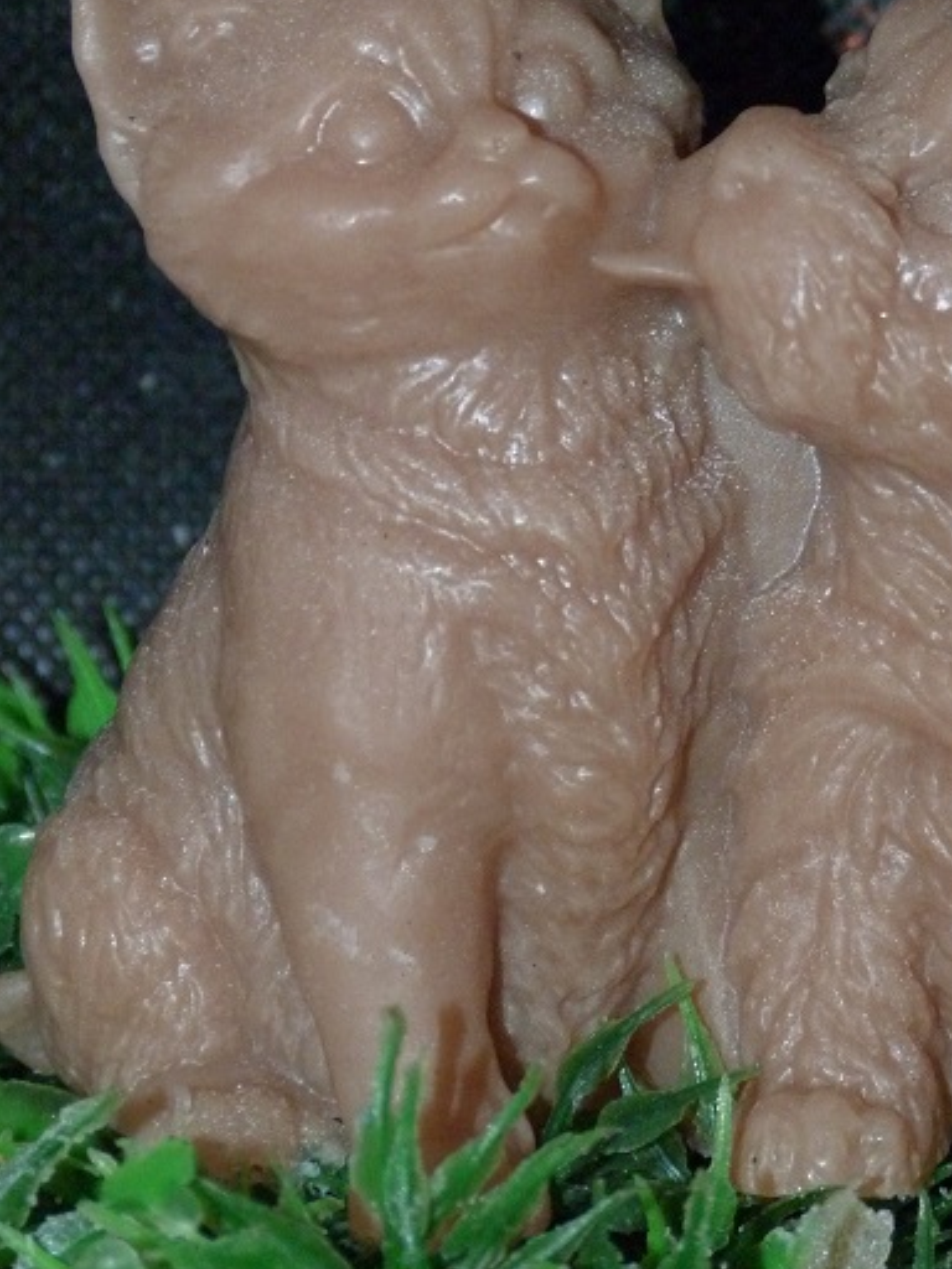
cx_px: 761
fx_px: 8911
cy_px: 409
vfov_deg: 8.1
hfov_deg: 6.1
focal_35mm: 243
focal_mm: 25.9
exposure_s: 1/250
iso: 400
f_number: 3.6
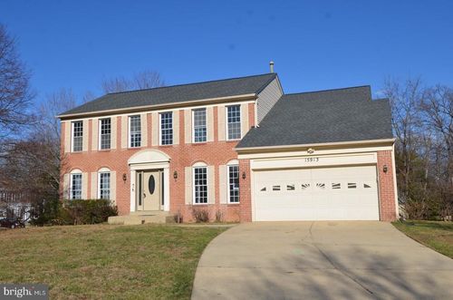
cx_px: 226
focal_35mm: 36
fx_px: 452
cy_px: 150
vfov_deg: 36.7
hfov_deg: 53.2
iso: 100
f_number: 9
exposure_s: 1/320
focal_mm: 24
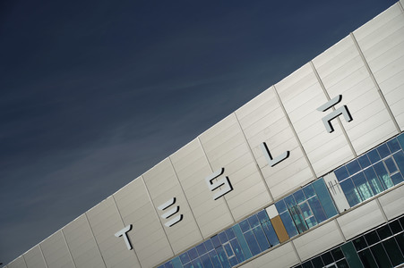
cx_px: 202
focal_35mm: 69
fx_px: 774
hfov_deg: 29.3
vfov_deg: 19.7
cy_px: 134
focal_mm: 69
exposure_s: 1/320
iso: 100
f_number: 8
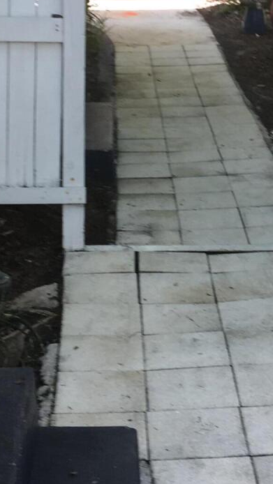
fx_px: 1170
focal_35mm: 91
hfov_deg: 13.2
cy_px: 184
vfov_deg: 23.4
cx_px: 249
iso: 25
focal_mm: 4.15
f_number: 2.2
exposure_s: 1/120
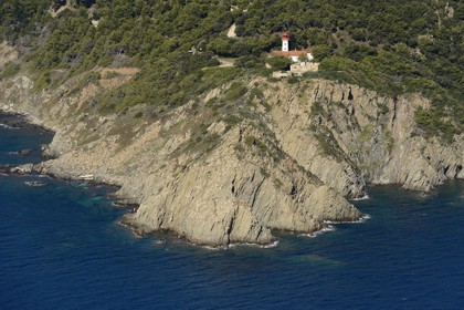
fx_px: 2578
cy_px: 155
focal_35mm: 200
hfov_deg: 10.3
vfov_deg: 6.9
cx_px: 232
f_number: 10
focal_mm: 200
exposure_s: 1/1600
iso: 800
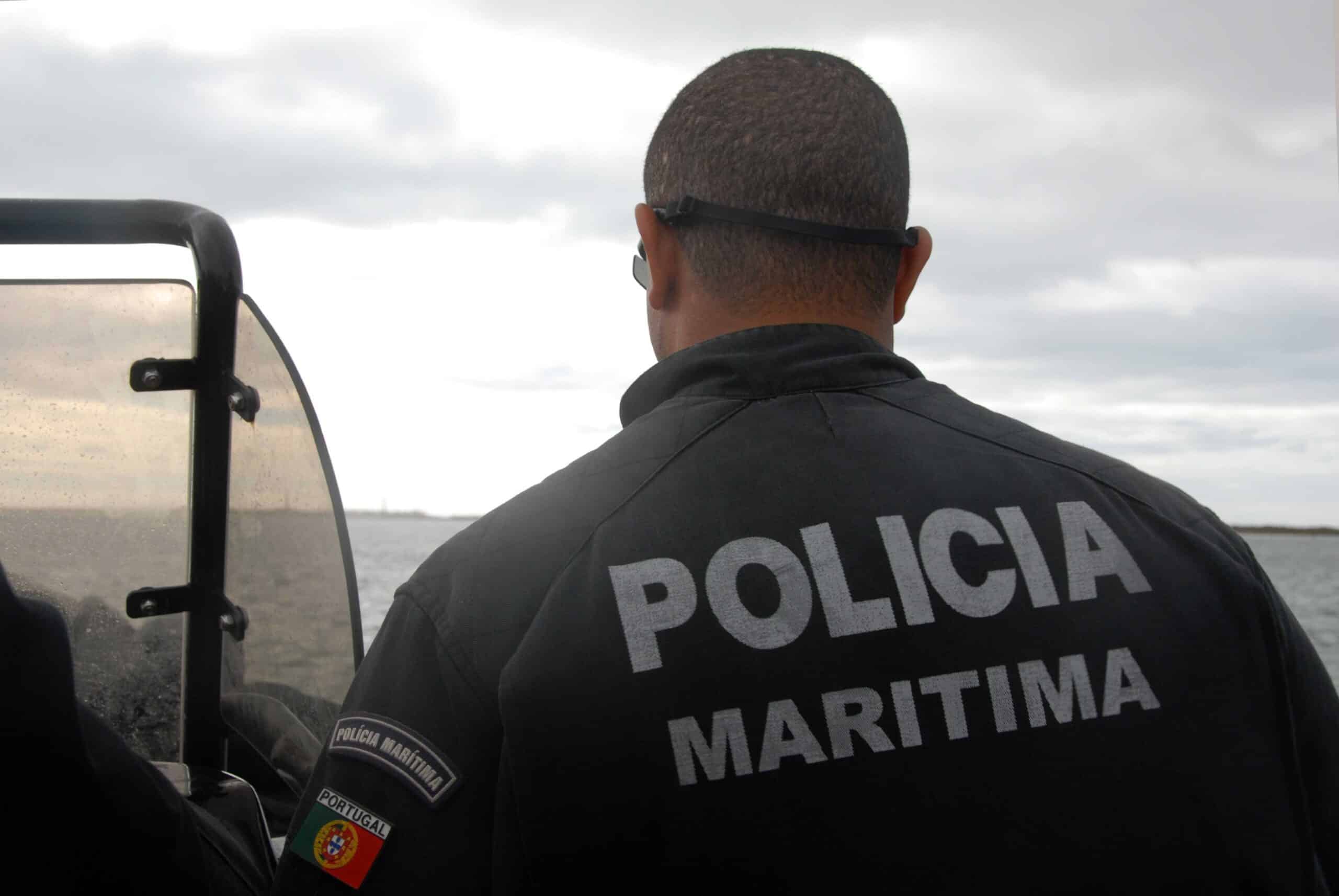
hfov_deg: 42.3
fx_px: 1731
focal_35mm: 46
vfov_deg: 29.0
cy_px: 448
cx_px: 670
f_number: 9
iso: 200
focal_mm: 31
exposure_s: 1/320
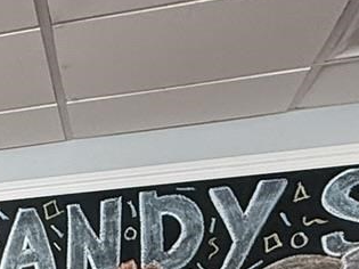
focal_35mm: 91
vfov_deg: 14.4
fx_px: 943
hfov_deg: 16.9
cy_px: 476
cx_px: -325
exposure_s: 1/120
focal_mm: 2.22
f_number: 2.2
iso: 125
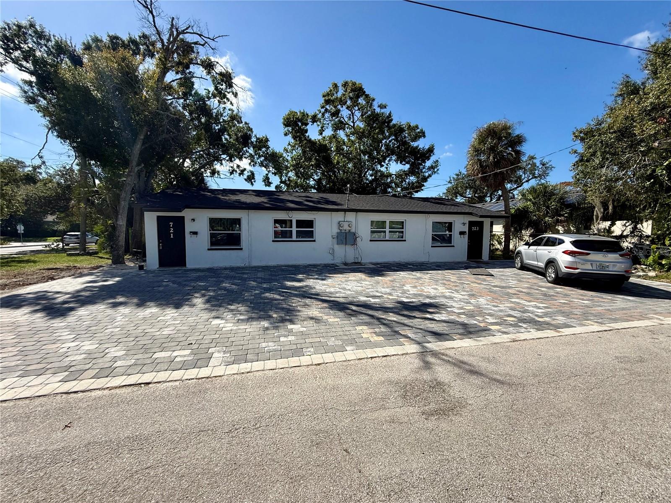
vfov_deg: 85.7
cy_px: 252
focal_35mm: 14
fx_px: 271
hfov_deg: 102.1
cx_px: 336
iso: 50
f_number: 2.2
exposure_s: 1/2165
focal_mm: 2.22
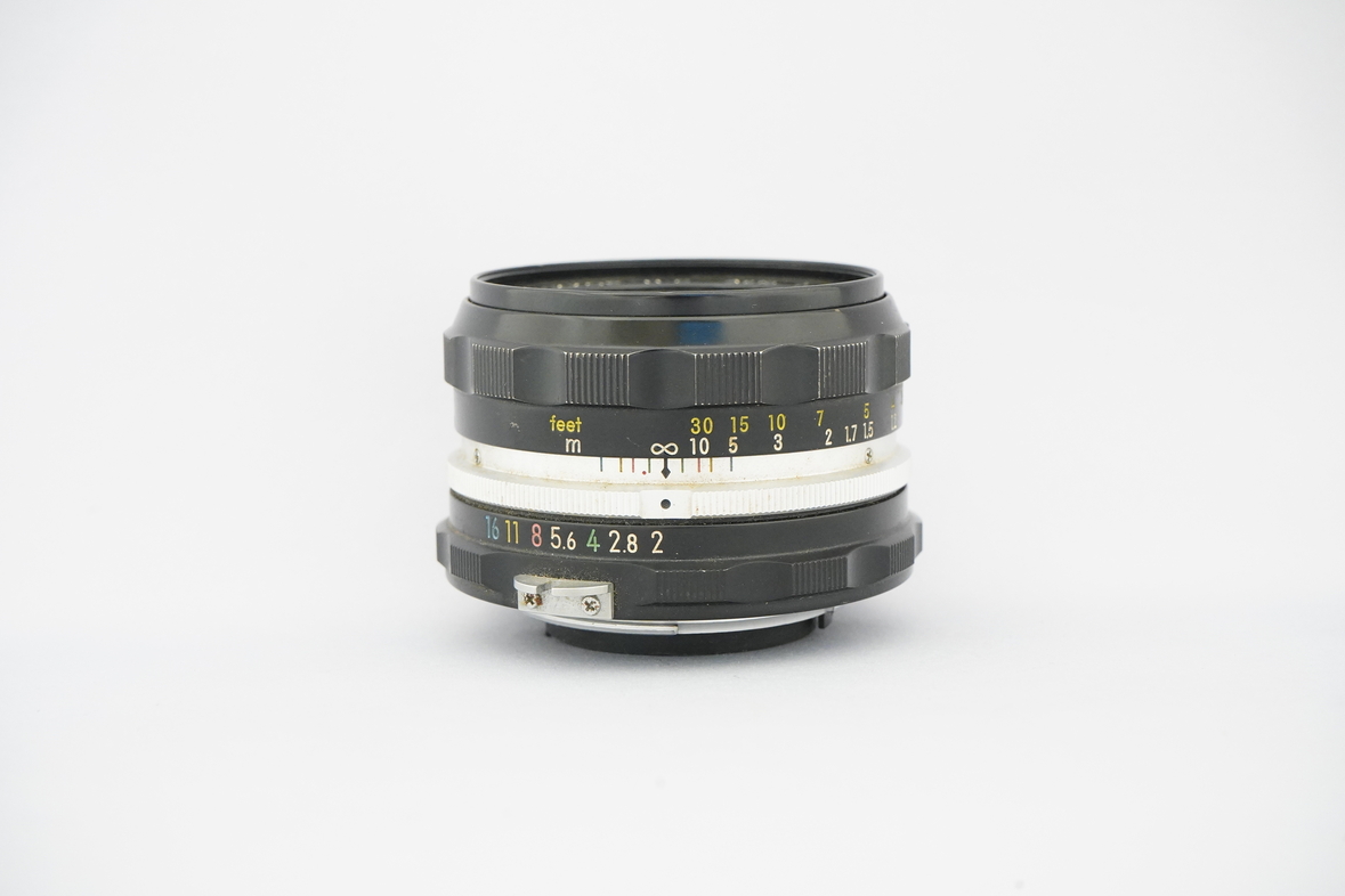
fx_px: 2241
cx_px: 669
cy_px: 448
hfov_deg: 33.4
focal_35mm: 60
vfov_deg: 22.6
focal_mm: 59
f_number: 11
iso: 6400
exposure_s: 1/25
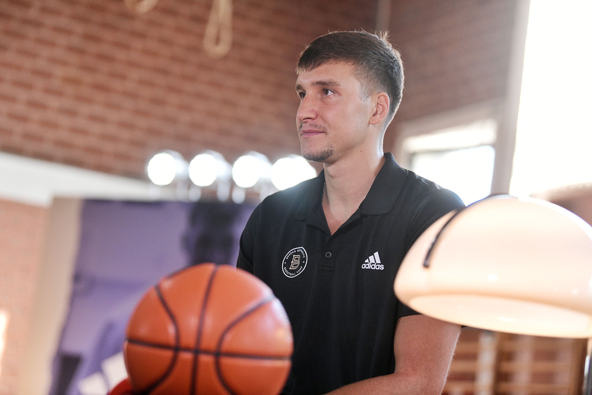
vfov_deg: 13.4
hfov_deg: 20.0
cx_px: 296
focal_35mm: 102
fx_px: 1677
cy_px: 198
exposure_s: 1/400
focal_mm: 102
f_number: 2.8
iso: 1600
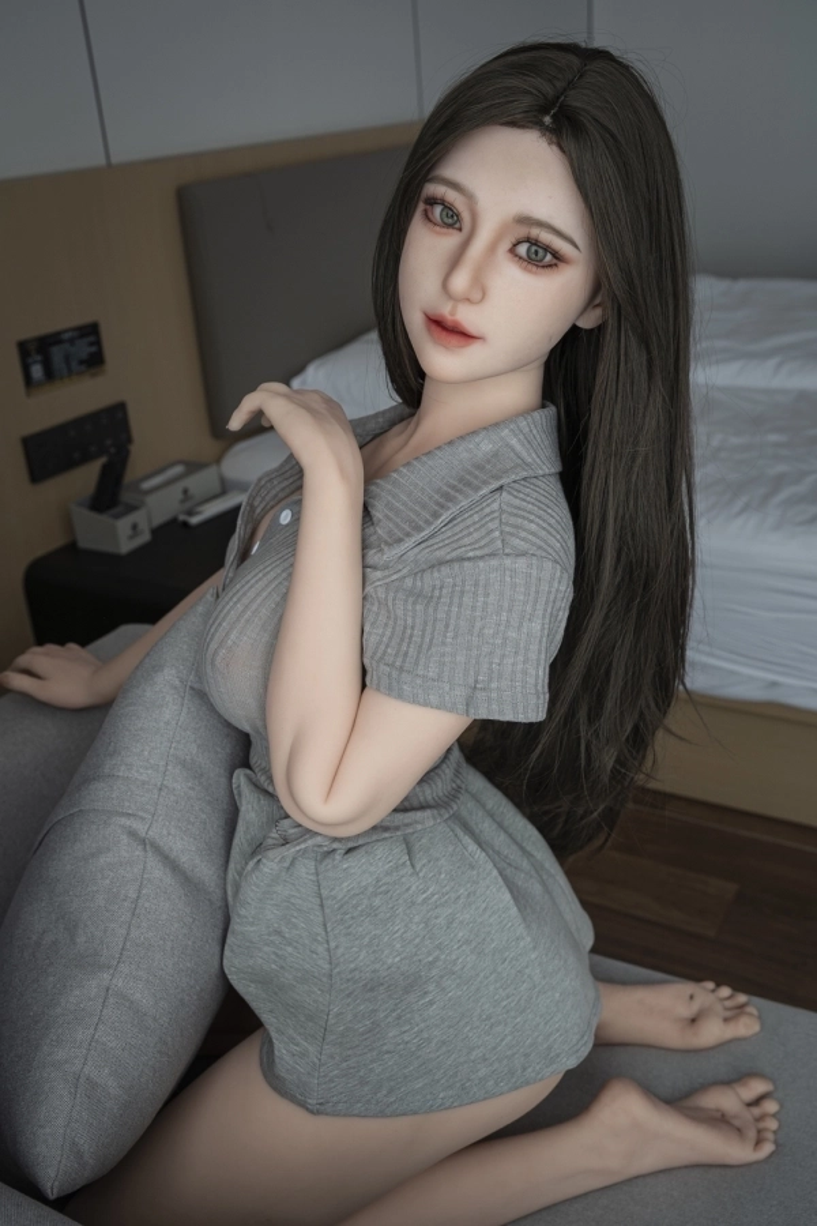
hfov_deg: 39.4
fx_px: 1140
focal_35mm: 34
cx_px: 408
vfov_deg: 56.5
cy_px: 613
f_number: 5.6
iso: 200
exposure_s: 1/100
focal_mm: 33.5
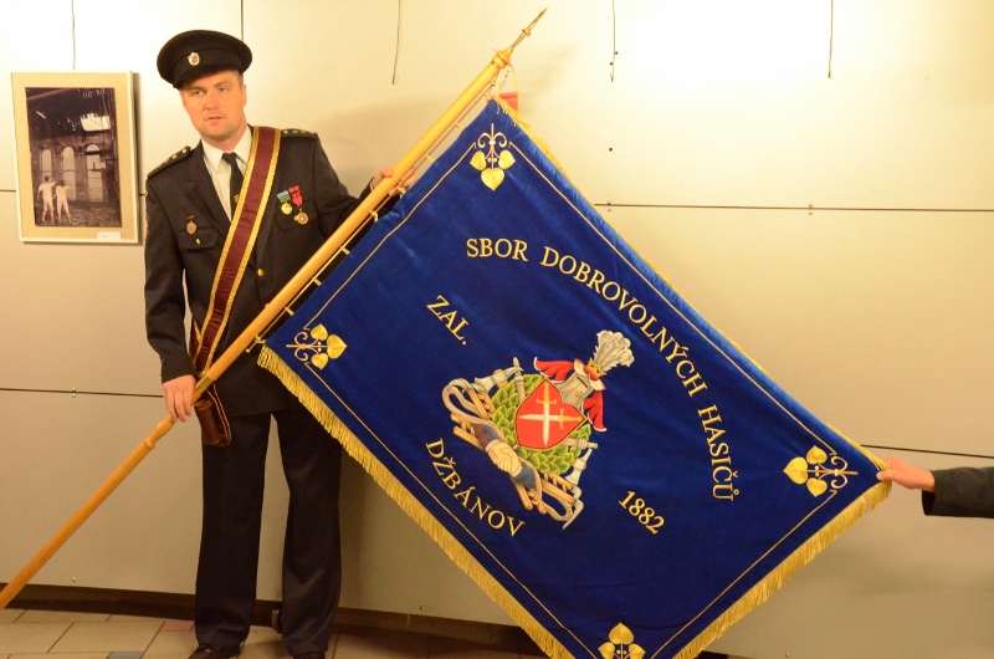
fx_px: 1240
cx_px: 497
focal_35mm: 45
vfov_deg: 29.7
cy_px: 330
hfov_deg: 43.7
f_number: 8
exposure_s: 1/25
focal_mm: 30
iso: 6400
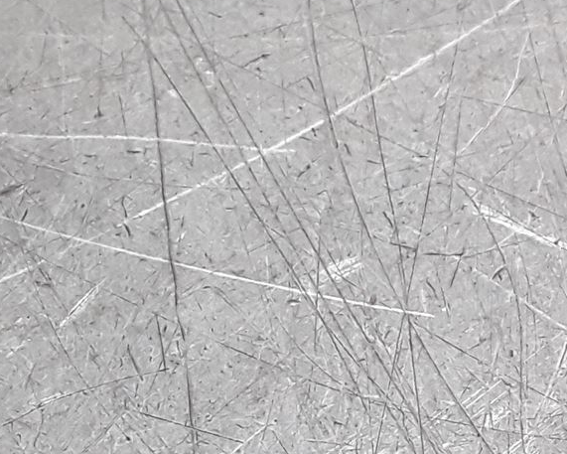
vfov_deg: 15.6
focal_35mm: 98
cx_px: 868
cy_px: 382
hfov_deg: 17.5
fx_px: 1645
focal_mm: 2.91
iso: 80
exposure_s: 1/100
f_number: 1.9
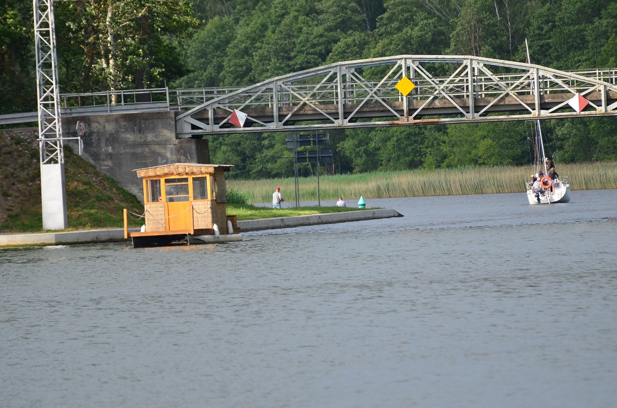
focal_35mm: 450
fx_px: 7694
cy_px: 204
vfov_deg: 3.0
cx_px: 308
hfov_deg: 4.6
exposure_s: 1/2000
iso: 640
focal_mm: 300
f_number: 5.6
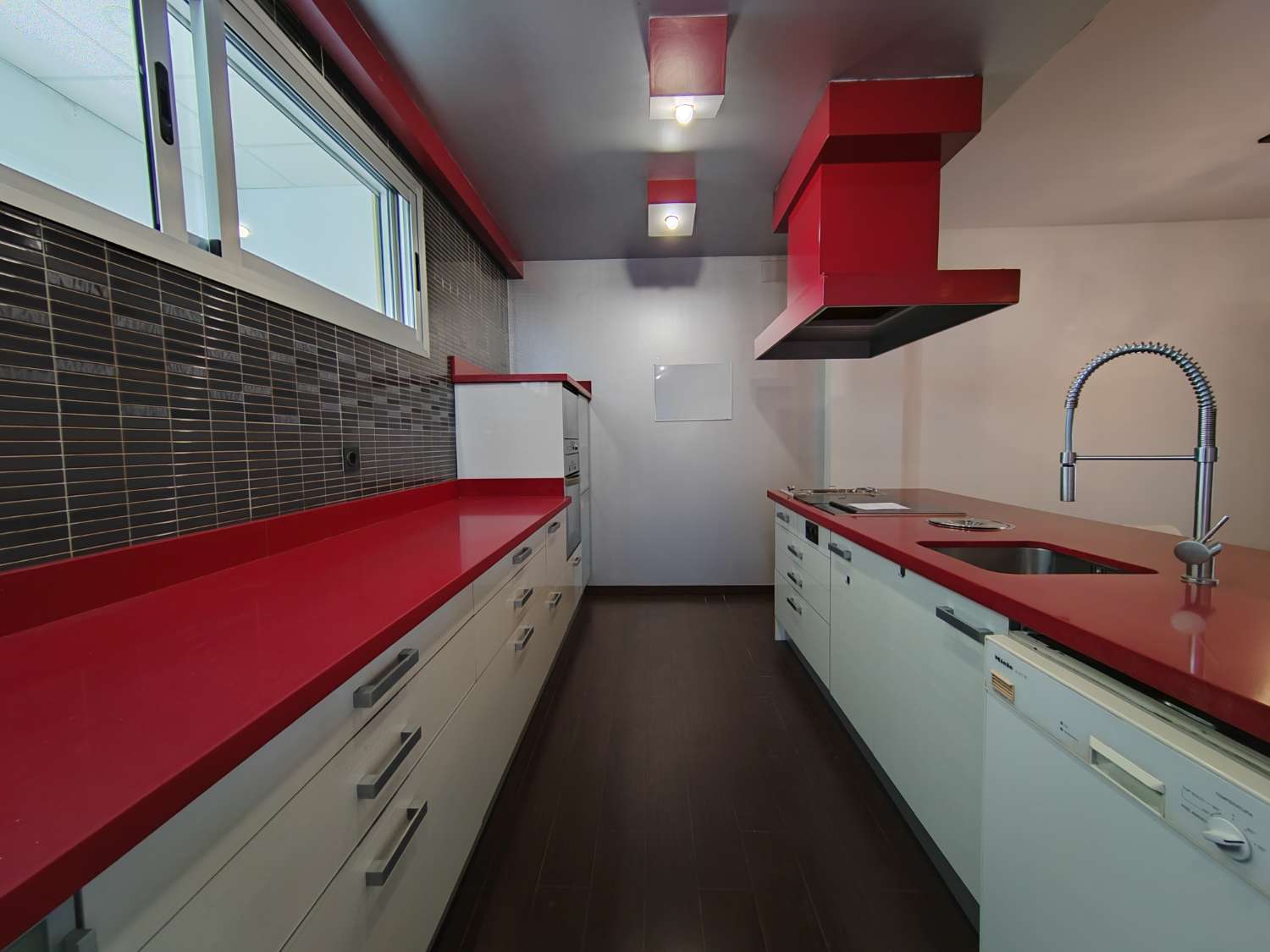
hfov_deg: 106.2
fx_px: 477
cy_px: 476
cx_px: 635
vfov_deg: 89.9
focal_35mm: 13
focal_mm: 2.16
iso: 500
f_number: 2.2
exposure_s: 1/33
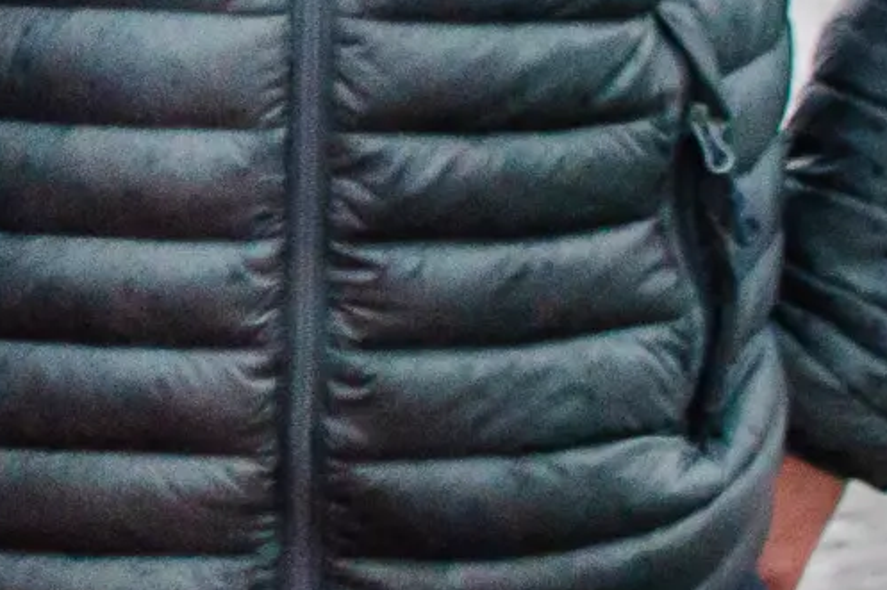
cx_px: -730
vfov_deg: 5.8
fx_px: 5714
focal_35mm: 232
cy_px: -649
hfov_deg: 8.5
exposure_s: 1/200
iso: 400
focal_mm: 20
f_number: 4.5
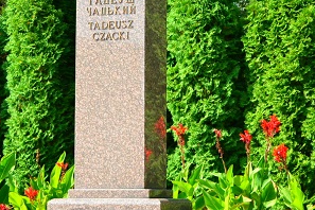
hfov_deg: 15.9
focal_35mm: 129
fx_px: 1129
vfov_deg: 10.6
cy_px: 46
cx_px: 167
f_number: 7.1
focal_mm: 30
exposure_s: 1/1600
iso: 1250
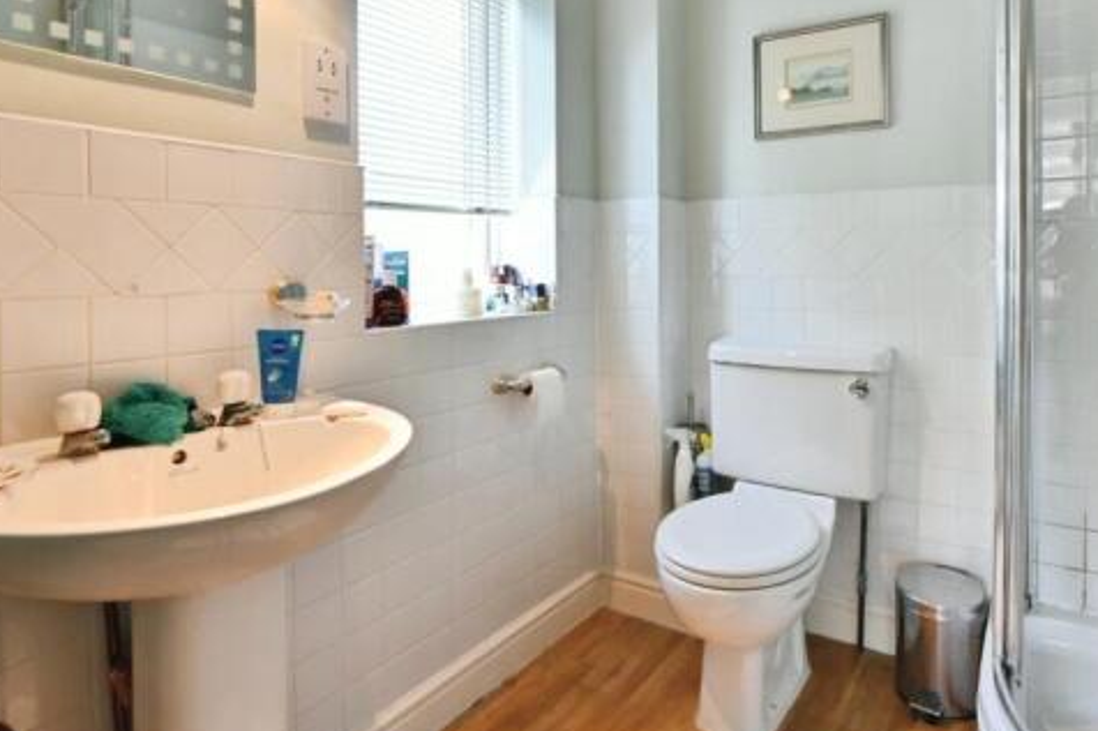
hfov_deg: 78.1
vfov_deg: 56.9
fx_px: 671
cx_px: 627
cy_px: 310
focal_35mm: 22
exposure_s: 1/15
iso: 2500
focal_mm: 16
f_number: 13
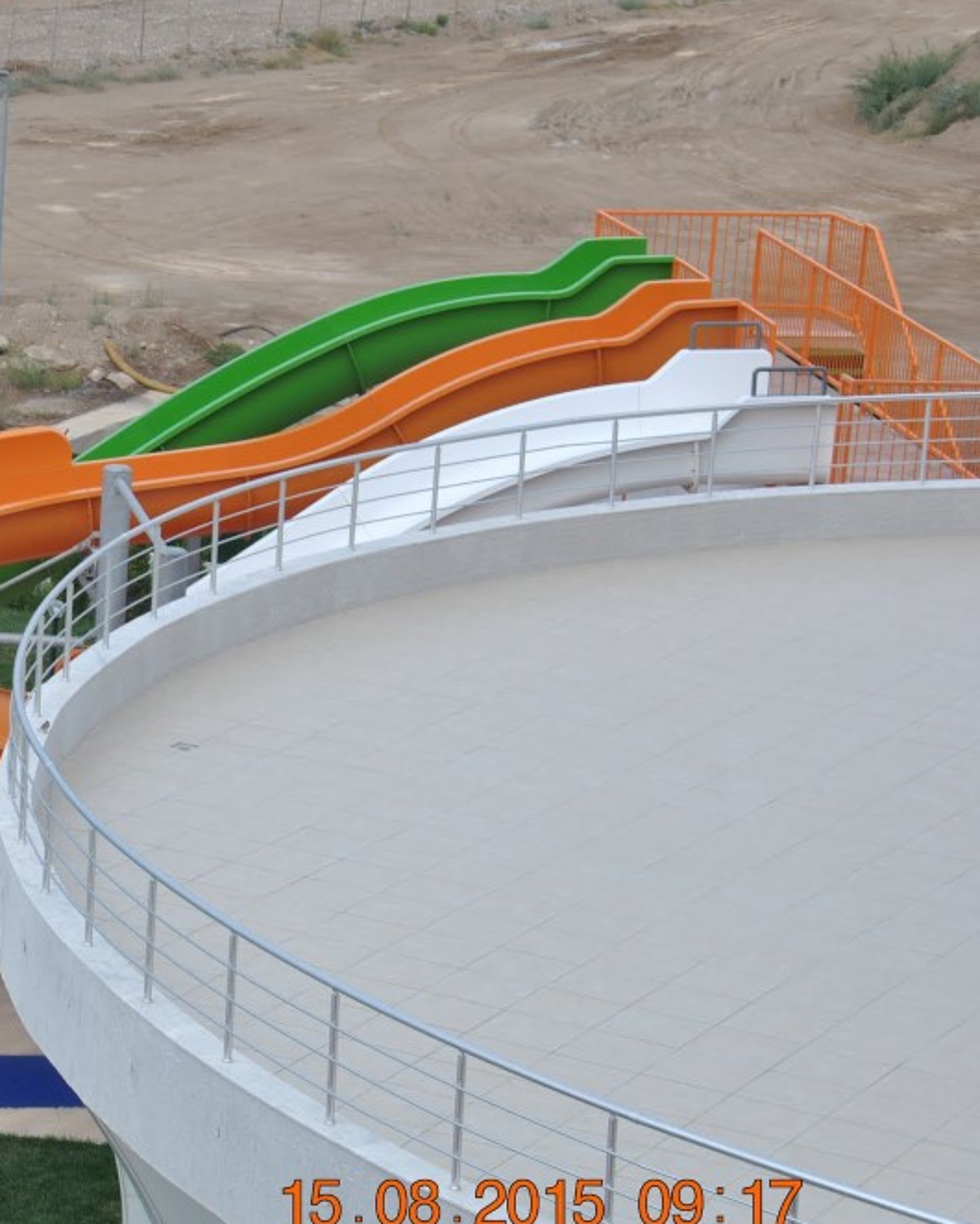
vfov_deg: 15.2
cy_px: 601
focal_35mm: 127
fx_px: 4602
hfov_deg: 12.0
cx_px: -56
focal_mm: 52
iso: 100
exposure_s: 1/200
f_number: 7.1
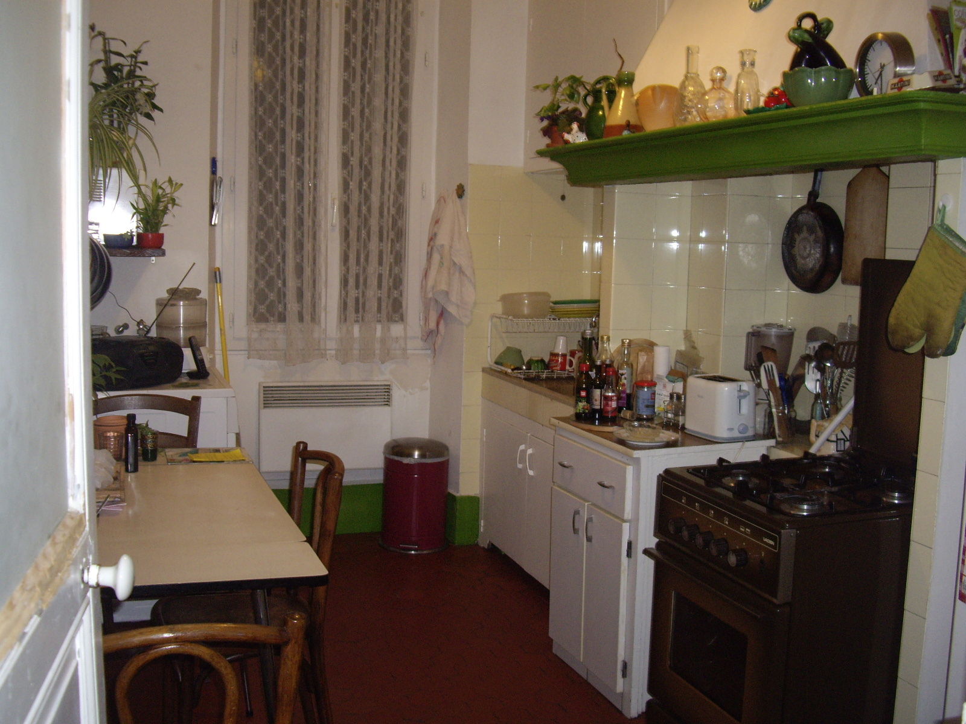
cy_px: 362
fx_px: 1060
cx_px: 483
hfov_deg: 49.0
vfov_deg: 37.7
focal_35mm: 38
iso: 200
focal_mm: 7.9
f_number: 2.8
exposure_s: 1/40
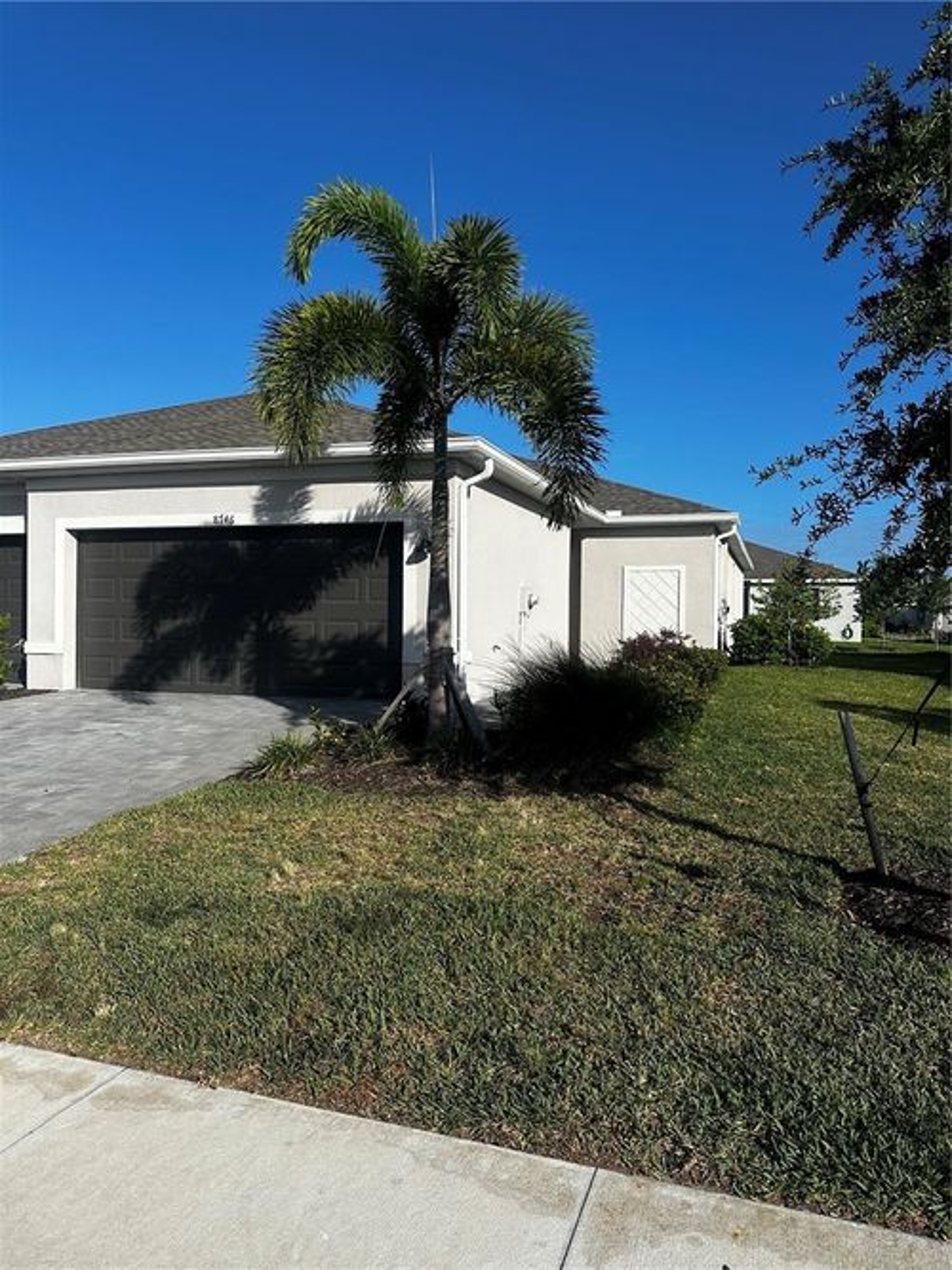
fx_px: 880
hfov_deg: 56.8
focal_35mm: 24
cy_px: 635
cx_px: 476
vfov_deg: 71.6
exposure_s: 1/5525
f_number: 1.78
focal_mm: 6.86
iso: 80
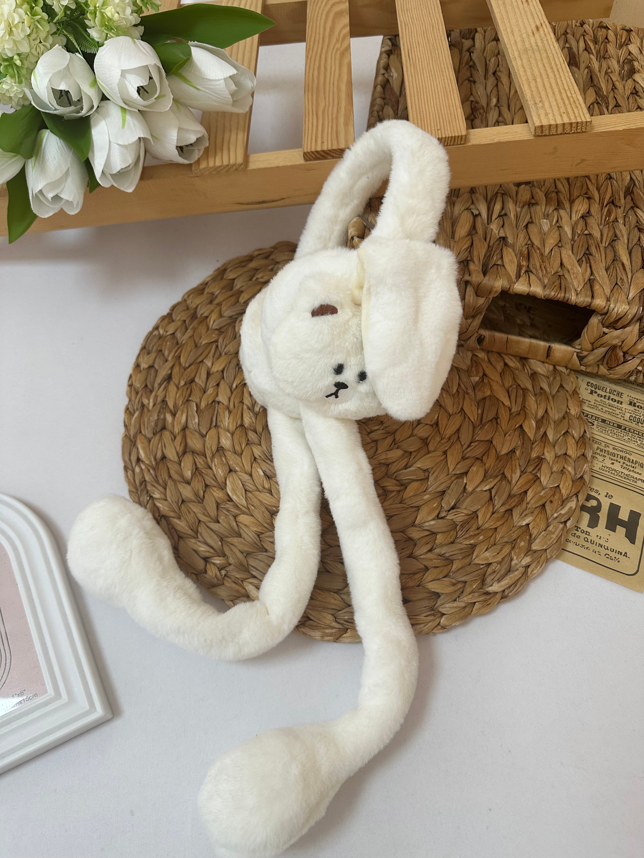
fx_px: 595
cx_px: 322
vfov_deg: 71.6
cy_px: 429
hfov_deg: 56.8
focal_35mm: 24
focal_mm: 6.86
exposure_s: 1/121
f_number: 1.78
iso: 125
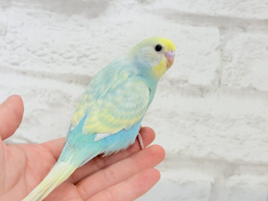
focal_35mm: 52
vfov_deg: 28.0
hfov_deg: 36.8
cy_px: 100
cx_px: 134
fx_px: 403
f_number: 1.6
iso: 32
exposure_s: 1/50
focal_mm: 5.96
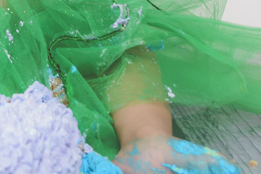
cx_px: -28
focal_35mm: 127
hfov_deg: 15.7
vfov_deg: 10.5
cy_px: -65
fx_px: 920
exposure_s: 1/60
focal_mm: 30
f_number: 5.6
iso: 200
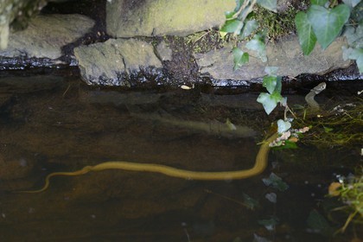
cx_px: 182
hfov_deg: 10.3
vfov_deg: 6.9
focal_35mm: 200
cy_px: 121
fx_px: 2017
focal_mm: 200
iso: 1600
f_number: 3.2
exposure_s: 1/60
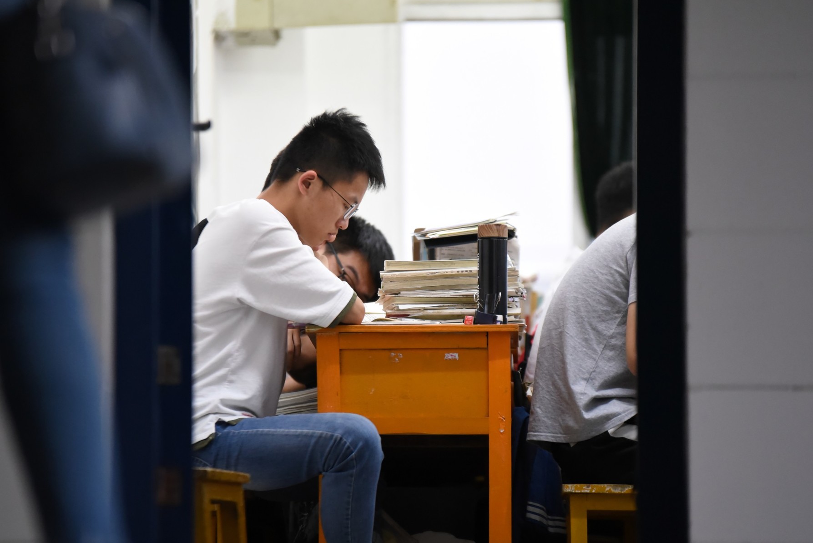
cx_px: 378
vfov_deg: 6.0
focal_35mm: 229
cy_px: 286
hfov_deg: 9.0
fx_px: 5173
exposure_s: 1/200
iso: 4000
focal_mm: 200
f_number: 2.8
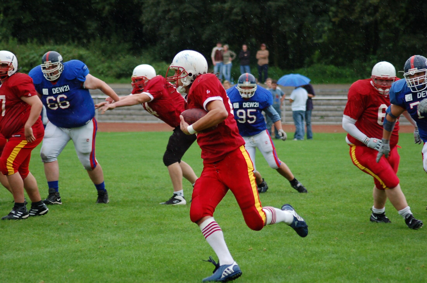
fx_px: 1953
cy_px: 142
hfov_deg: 12.5
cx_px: 214
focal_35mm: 165
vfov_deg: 8.3
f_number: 4.2
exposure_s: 1/500
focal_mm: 110
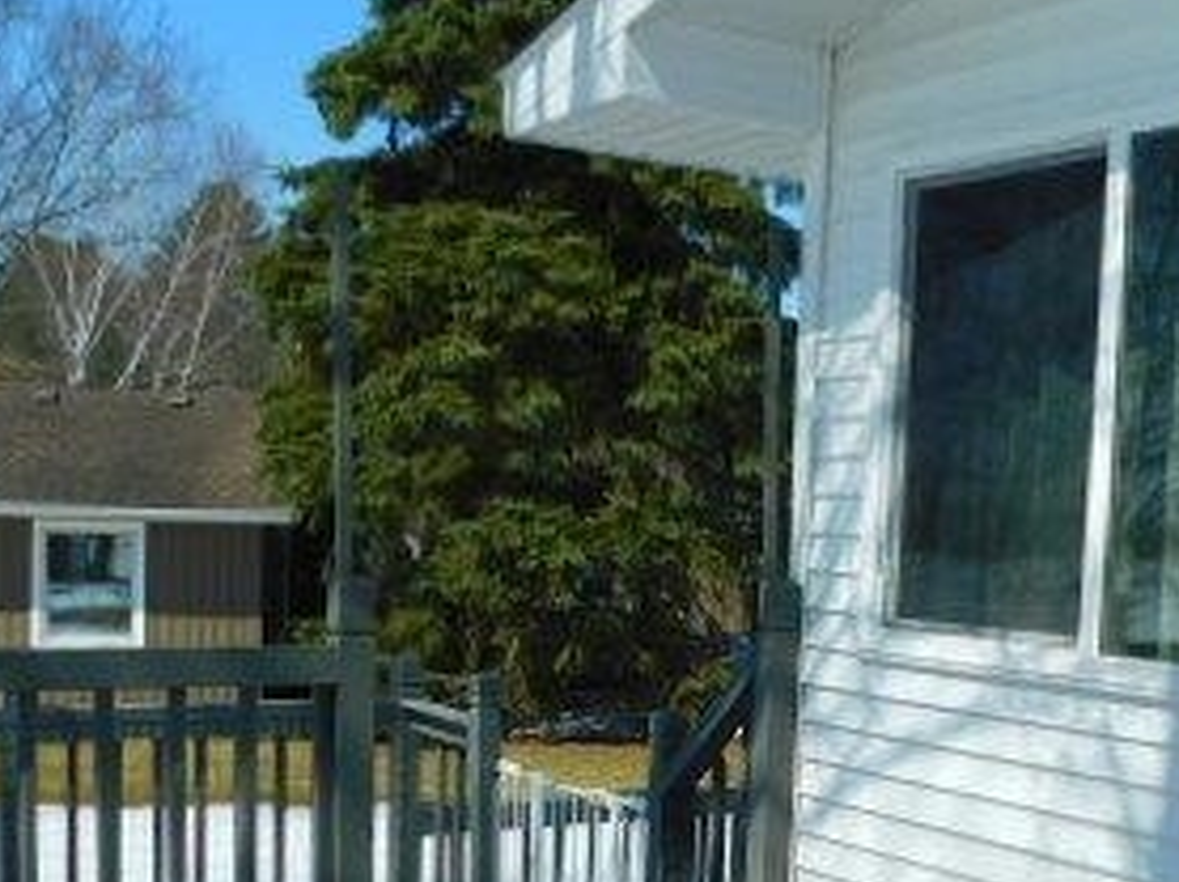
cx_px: 687
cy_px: 700
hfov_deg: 36.1
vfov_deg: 27.0
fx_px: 1804
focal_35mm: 53
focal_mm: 4
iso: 125
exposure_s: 1/800
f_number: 6
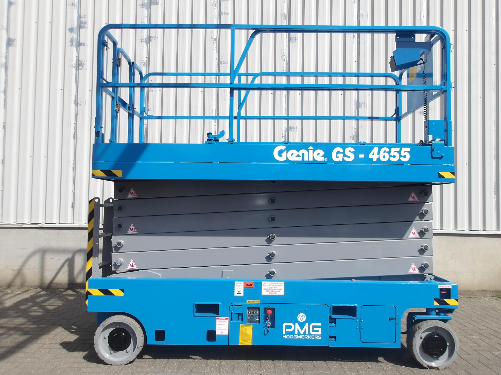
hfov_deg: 63.4
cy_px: 189
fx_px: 405
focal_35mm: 28
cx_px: 259
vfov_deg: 49.7
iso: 100
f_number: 10.4
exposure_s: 1/102
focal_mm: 4.9
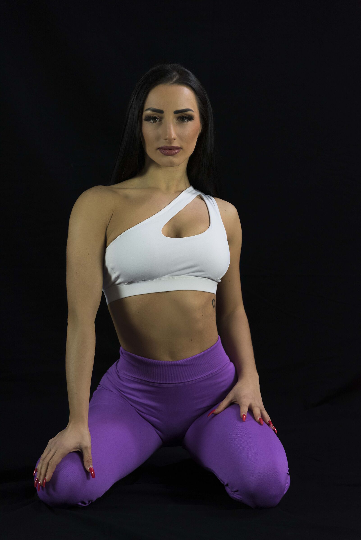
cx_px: 180
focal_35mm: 85
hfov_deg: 16.1
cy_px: 270
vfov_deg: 23.9
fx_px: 1277
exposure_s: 1/125
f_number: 4.5
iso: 1000
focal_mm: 85
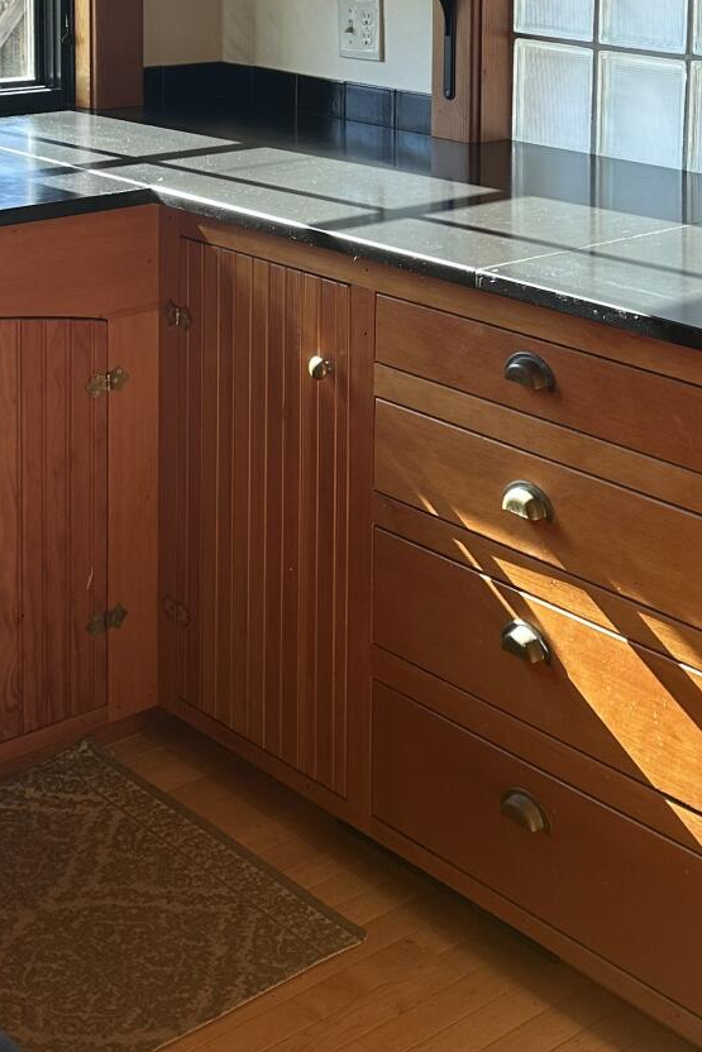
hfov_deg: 22.6
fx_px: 1754
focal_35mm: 60
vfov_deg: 31.3
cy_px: 44
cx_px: 457
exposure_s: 1/120
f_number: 1.78
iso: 125
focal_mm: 6.86
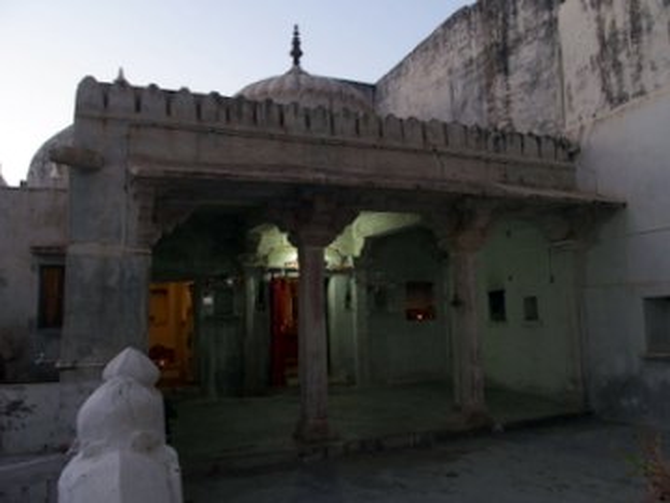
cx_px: 335
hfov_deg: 63.4
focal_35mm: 28
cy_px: 252
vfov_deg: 49.7
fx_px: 542
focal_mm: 6
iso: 250
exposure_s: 1/30
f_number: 2.8
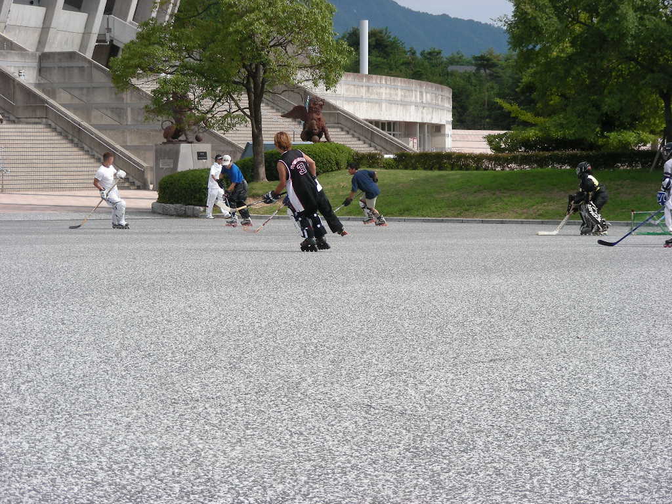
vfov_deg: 11.6
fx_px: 2485
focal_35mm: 128
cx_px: 336
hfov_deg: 15.4
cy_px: 252
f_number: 4
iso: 50
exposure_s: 1/477
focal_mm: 21.3
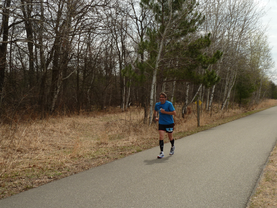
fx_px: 384
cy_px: 104
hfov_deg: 39.7
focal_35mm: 48
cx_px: 138
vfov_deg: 30.3
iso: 80
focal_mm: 7.9
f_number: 5
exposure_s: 1/400
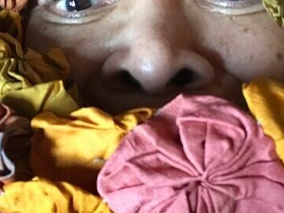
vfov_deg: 34.3
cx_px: 152
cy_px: 117
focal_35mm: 42
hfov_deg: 44.8
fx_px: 344
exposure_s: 1/15
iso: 200
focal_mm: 2.87
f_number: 2.2
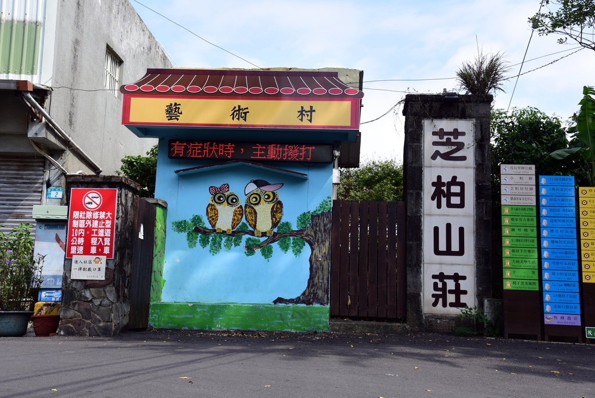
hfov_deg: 44.5
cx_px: 298
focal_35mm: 44
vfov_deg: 30.6
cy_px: 199
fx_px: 728
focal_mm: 44
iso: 100
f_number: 7.1
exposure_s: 1/160
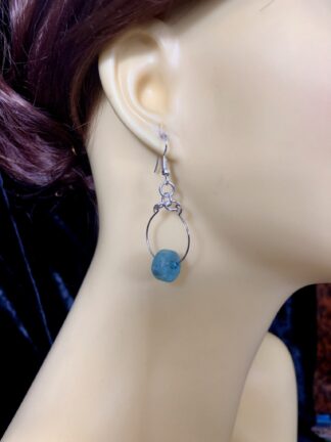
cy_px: 221
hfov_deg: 49.7
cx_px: 166
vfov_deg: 63.4
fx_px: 357
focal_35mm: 28
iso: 40
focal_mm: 3.99
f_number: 1.8
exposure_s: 1/24
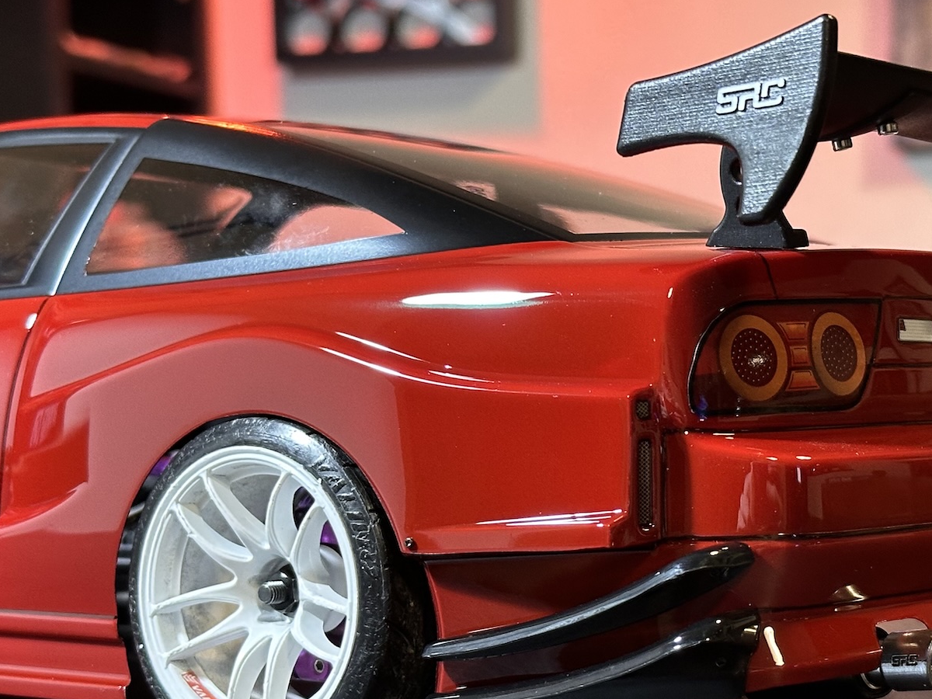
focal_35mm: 80
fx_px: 2154
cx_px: 636
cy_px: 430
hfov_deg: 24.3
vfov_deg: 18.4
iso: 250
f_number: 1.78
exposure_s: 1/33
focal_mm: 6.86
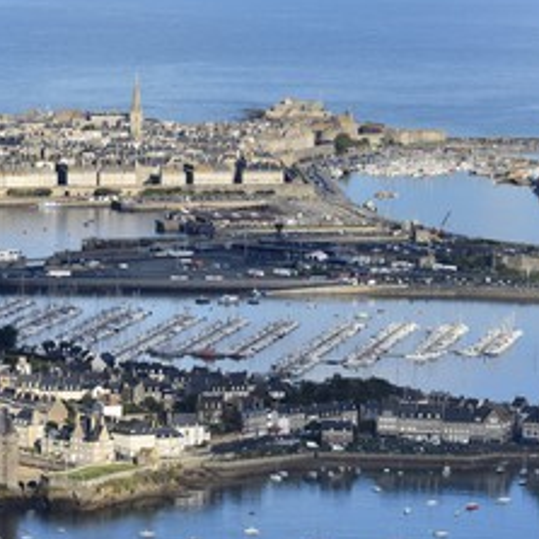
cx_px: 111
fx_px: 3523
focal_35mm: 200
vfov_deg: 8.7
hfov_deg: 8.7
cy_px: 288
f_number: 8
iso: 400
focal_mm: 125
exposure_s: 1/1000
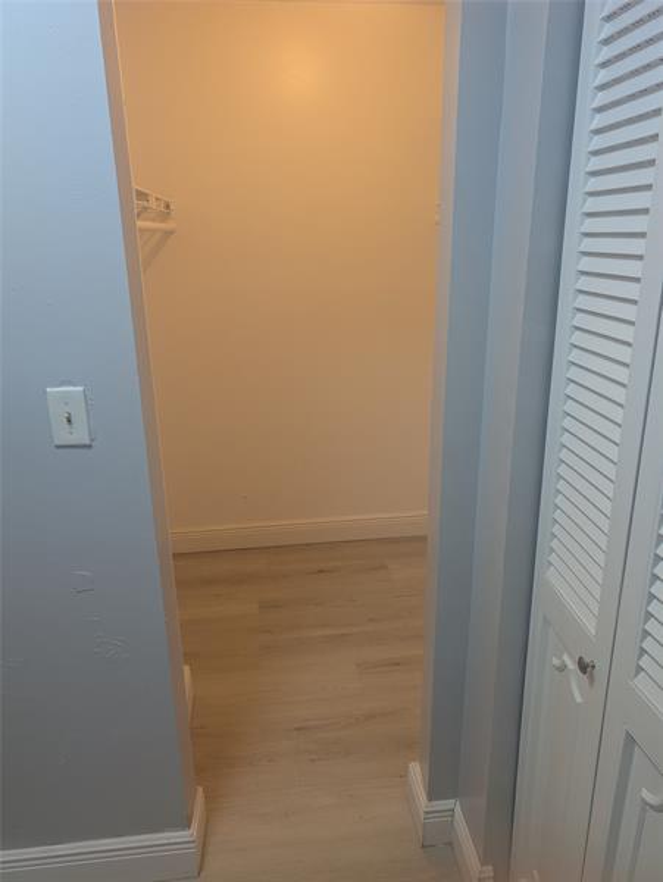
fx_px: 612
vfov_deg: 71.6
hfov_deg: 56.9
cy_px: 441
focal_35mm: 24
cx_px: 332
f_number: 1.68
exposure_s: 1/120
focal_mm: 6.9
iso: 143
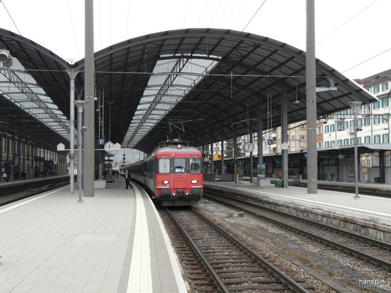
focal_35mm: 45
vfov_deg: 32.2
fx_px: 508
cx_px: 196
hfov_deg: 42.1
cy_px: 146
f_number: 4
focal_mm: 7.4
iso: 100
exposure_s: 1/160
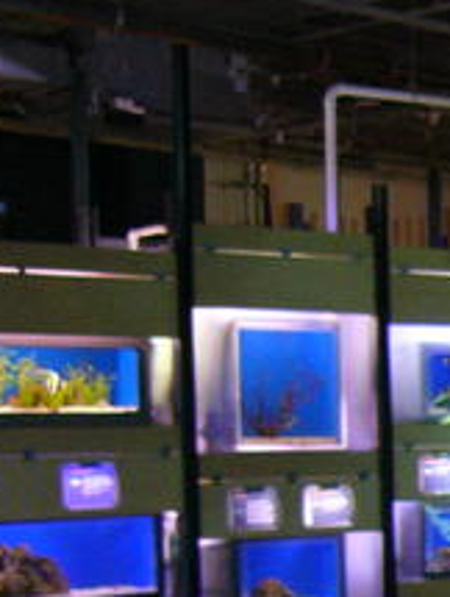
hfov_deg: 13.4
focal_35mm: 104
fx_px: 1797
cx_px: 692
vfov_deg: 18.6
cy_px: 536
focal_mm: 5.8
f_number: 2.8
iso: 200
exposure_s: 1/8
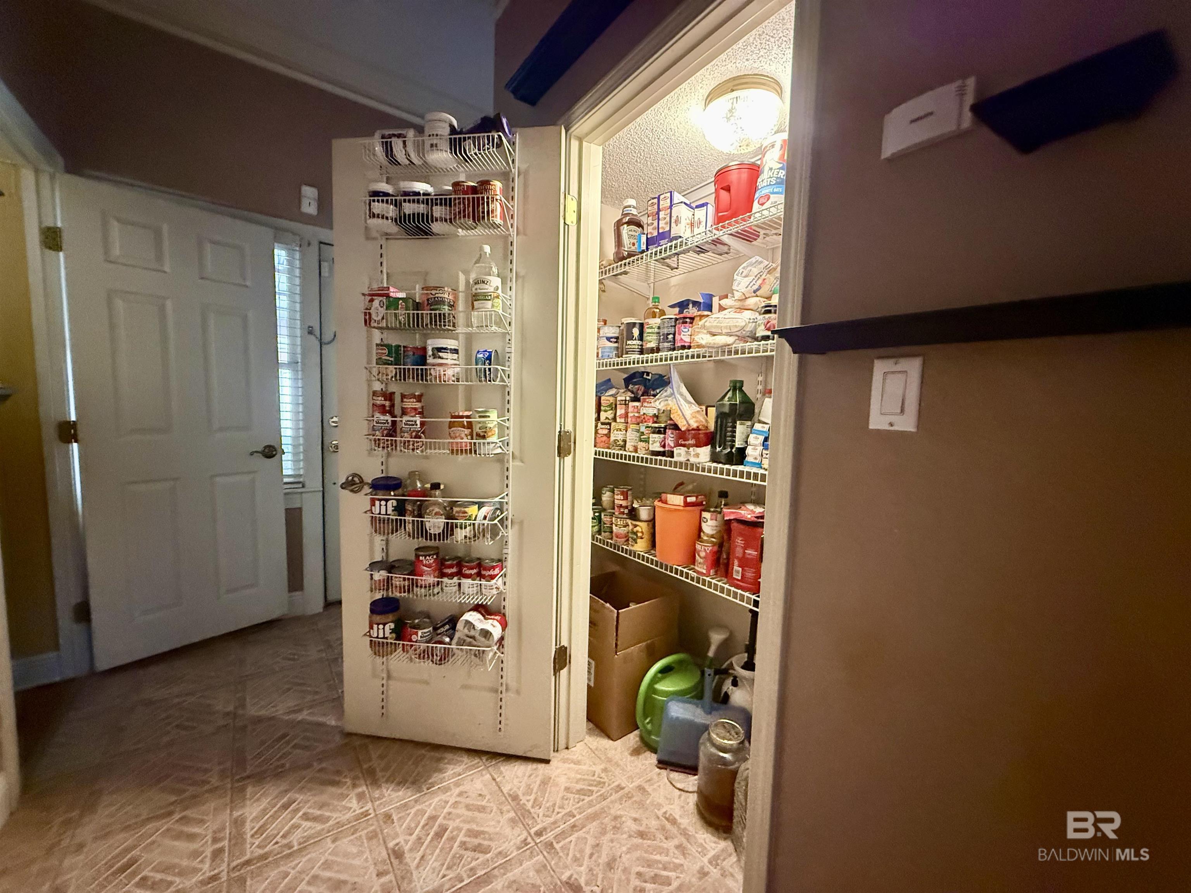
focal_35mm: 14
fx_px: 482
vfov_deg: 85.7
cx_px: 596
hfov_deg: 102.1
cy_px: 446
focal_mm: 2.22
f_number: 2.2
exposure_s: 1/60
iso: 800
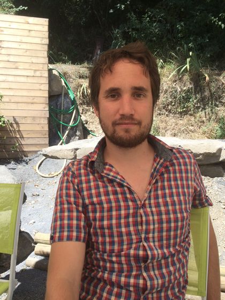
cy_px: 150
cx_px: 112
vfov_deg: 61.7
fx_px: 251
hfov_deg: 48.2
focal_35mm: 29
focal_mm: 4.15
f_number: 2.2
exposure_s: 1/760
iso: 32
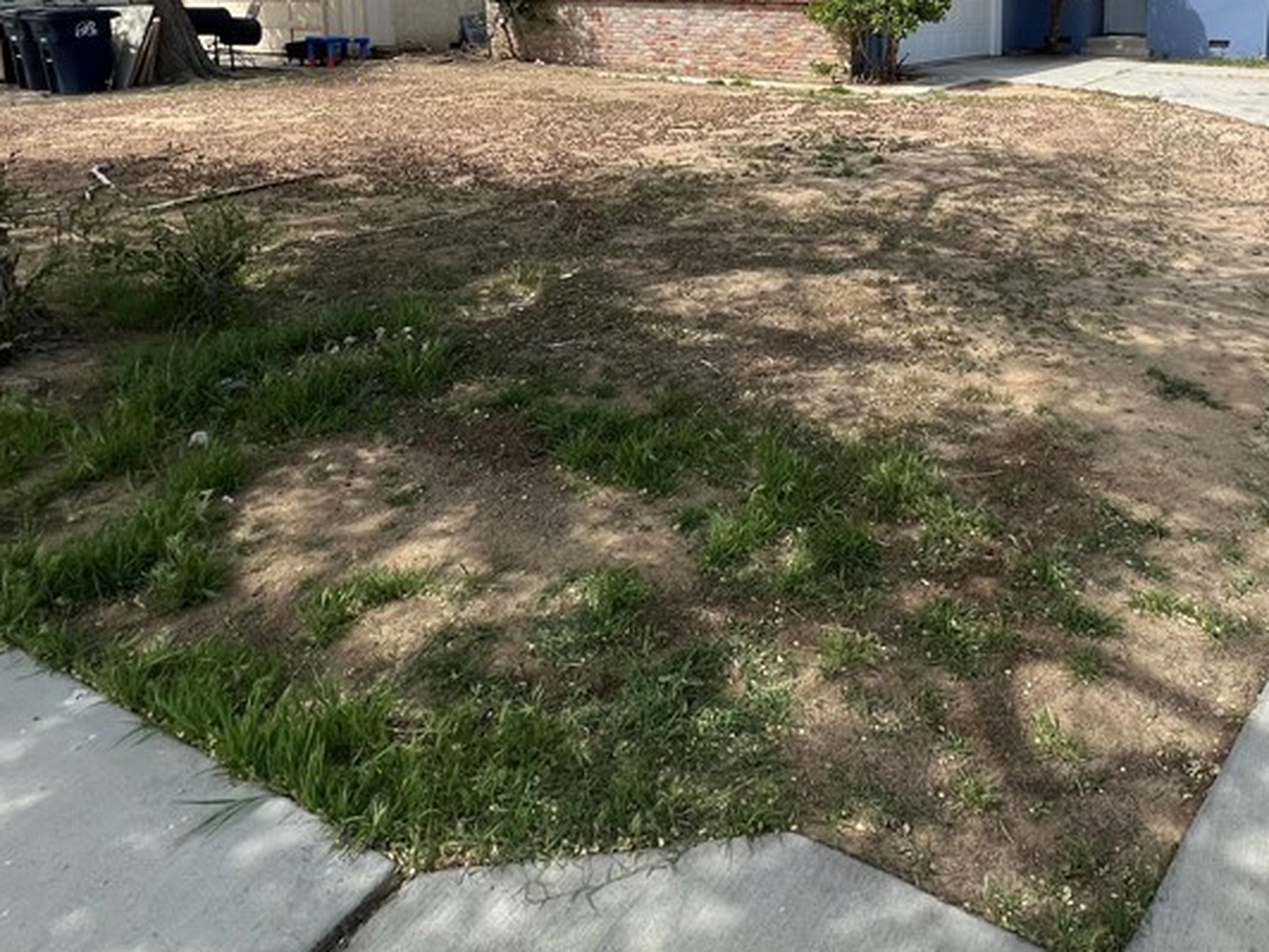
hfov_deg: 67.1
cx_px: 868
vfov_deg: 49.8
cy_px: 124
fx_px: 916
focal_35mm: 25
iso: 32
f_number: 1.8
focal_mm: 1.57
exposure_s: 1/1233
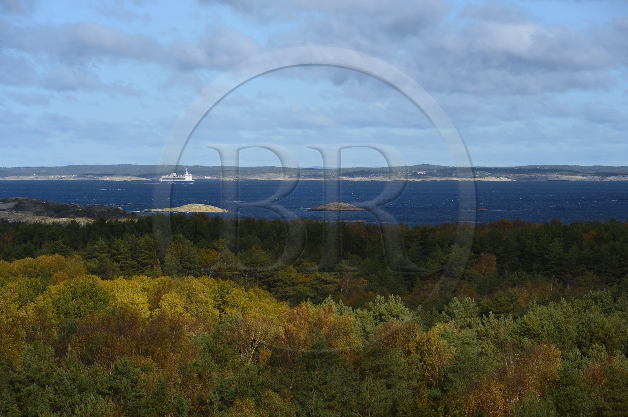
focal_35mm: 200
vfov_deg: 6.9
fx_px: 3486
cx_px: 314
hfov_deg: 10.3
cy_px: 208
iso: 200
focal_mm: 200
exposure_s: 1/250
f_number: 13
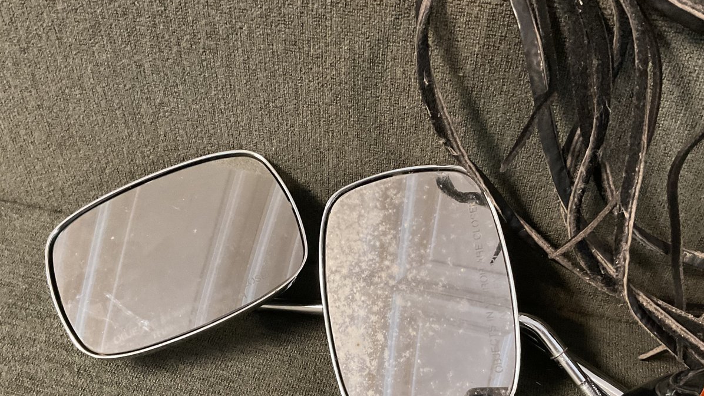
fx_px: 747
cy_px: 327
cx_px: 351
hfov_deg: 50.5
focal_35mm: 40
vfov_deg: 28.9
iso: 400
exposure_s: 1/25
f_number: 1.8
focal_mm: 3
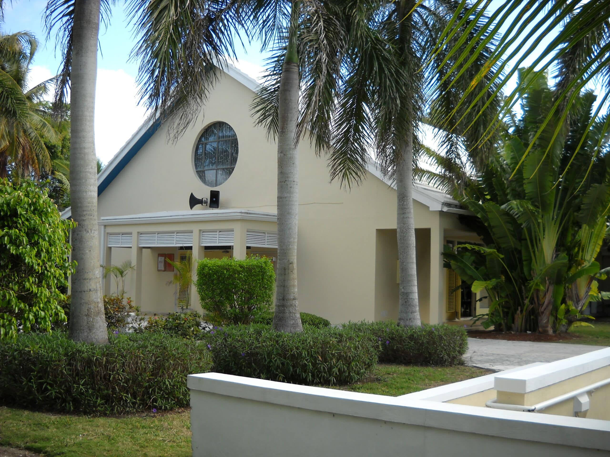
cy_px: 228
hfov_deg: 45.8
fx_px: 722
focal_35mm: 41
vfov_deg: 35.1
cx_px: 305
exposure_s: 1/228
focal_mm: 6.72
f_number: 3.1
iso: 64
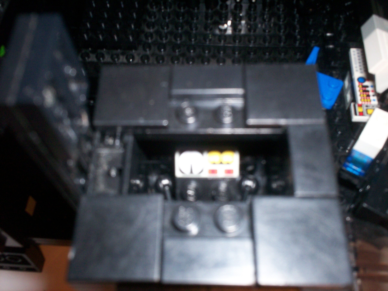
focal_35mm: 36
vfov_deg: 39.7
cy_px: 146
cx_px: 194
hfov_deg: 51.4
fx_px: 404
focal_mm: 6
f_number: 4.5
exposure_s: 1/60
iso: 140
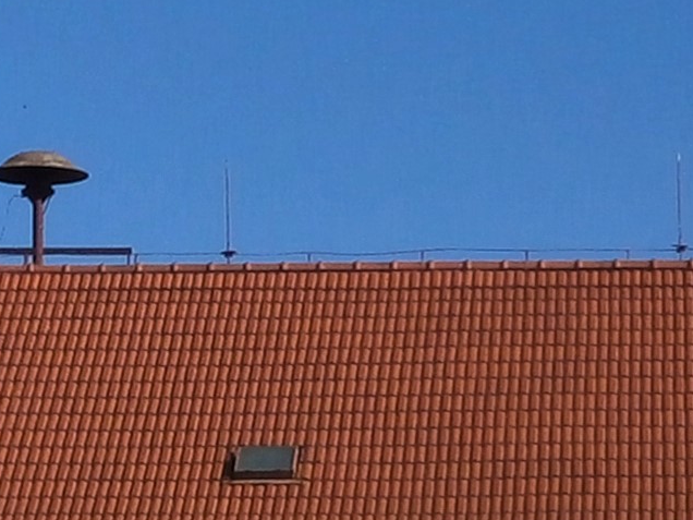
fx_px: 3483
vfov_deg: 8.3
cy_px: 791
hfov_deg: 11.4
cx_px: 315
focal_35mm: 174
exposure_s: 1/320
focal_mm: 6.4
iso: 80
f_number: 8.7
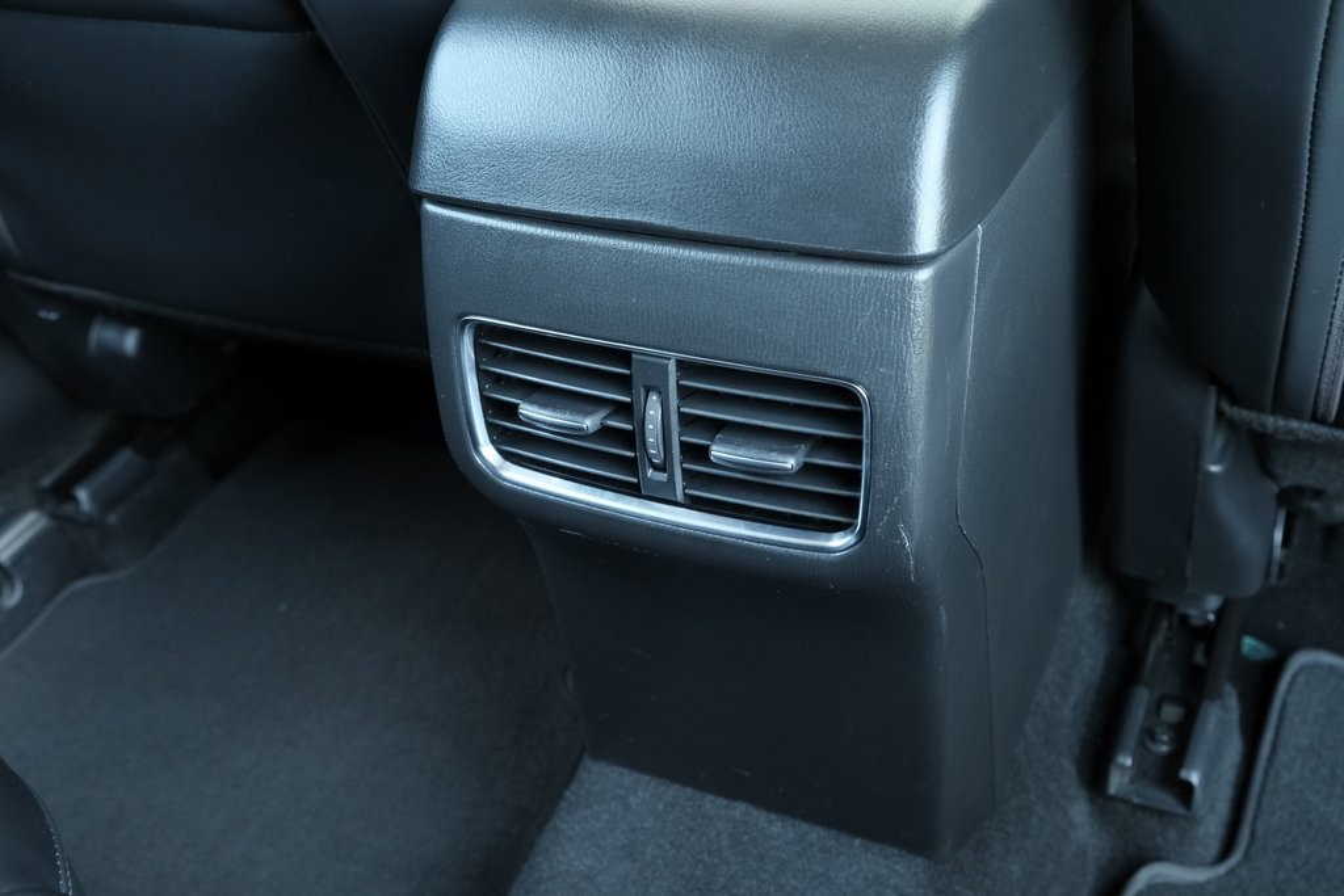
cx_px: 672
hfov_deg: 53.1
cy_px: 448
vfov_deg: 36.9
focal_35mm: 36
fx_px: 1344
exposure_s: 1/30
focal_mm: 24.3
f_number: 5
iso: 2500
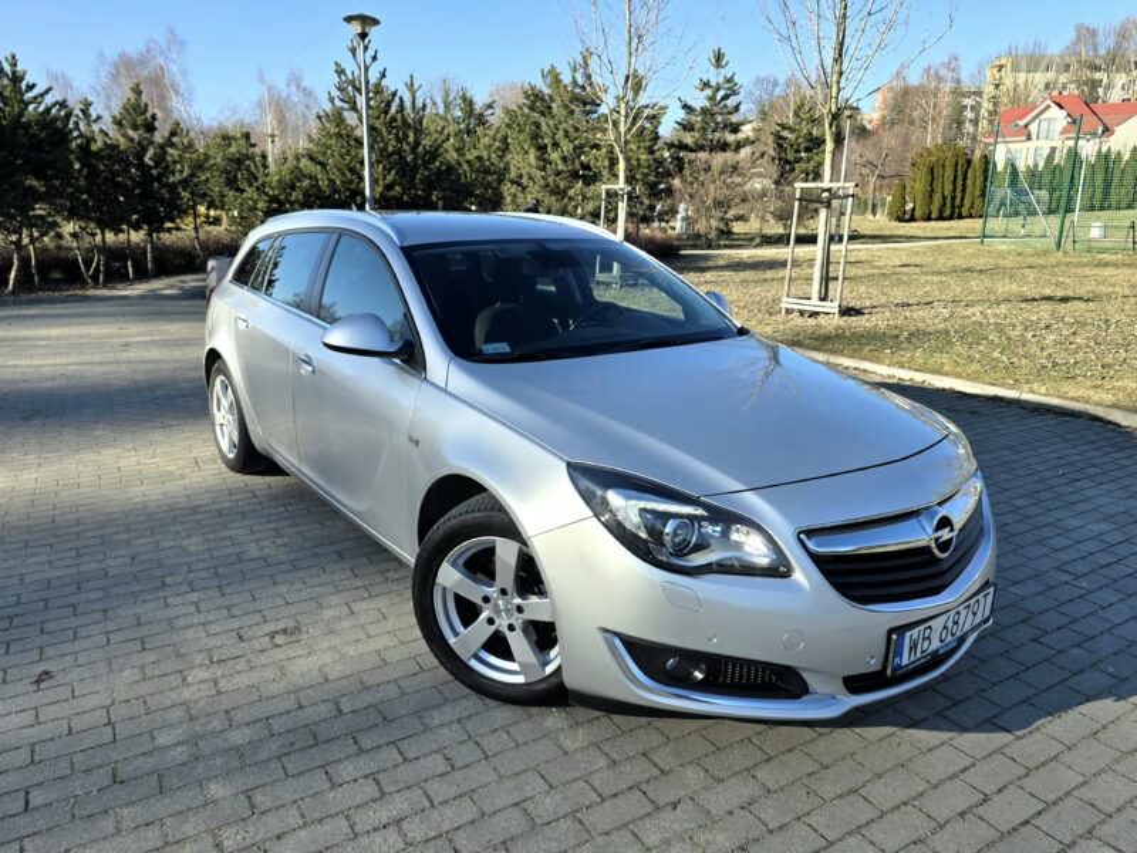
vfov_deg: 58.9
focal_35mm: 23
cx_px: 568
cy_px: 426
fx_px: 755
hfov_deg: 73.9
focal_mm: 6.3
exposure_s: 1/357
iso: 12
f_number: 1.7
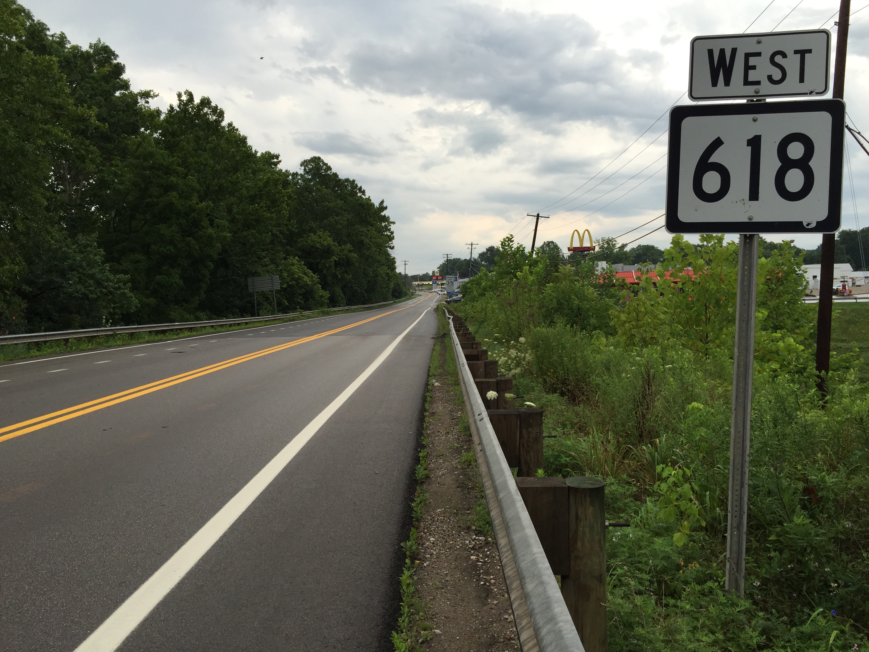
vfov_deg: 48.2
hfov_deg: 61.7
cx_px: 434
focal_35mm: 29
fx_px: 728
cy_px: 326
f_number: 2.2
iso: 32
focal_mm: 4.15
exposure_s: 1/209
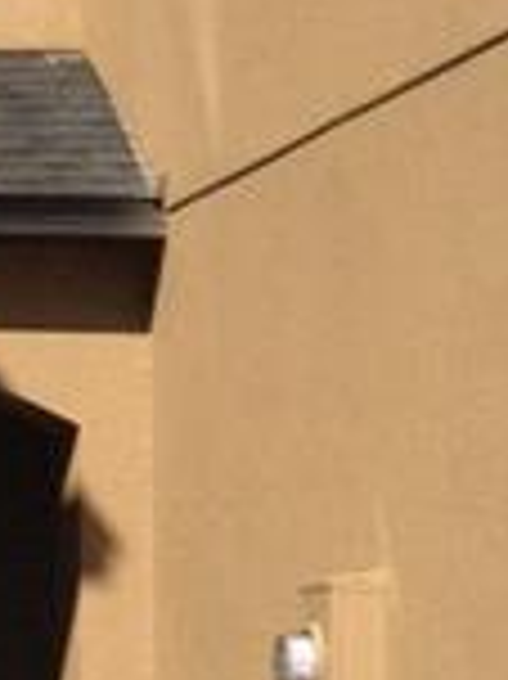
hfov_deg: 5.2
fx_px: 5467
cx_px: 953
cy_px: 311
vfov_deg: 7.1
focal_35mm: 279
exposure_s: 1/2304
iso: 50
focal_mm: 4.28
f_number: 2.4
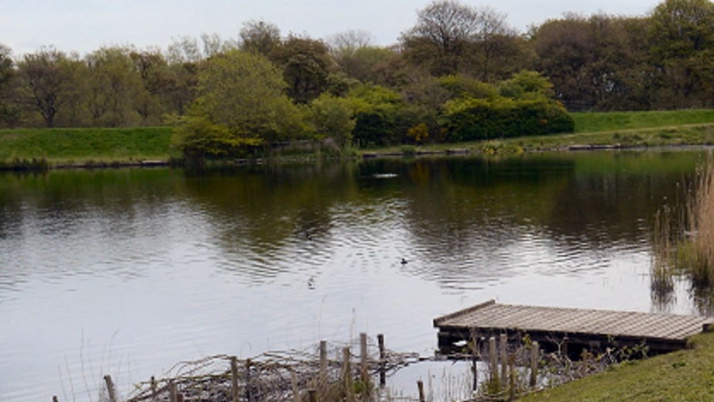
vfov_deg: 17.9
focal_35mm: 67
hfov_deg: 31.1
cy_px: 278
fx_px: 1269
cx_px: 504
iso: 400
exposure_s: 1/320
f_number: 5
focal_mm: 20
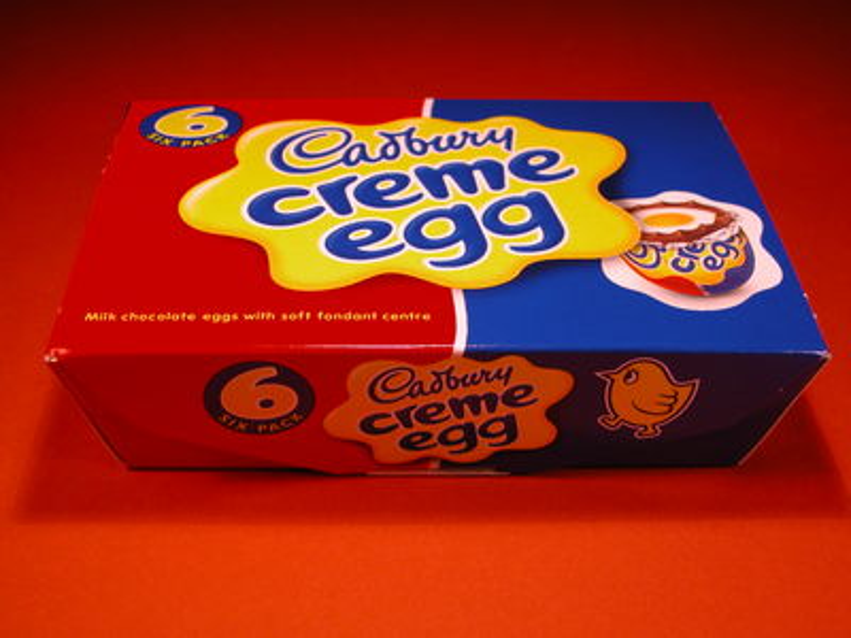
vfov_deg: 29.1
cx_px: 426
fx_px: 1229
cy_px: 319
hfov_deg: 38.2
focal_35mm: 50
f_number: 3.8
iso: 100
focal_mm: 12.7
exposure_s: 1/82
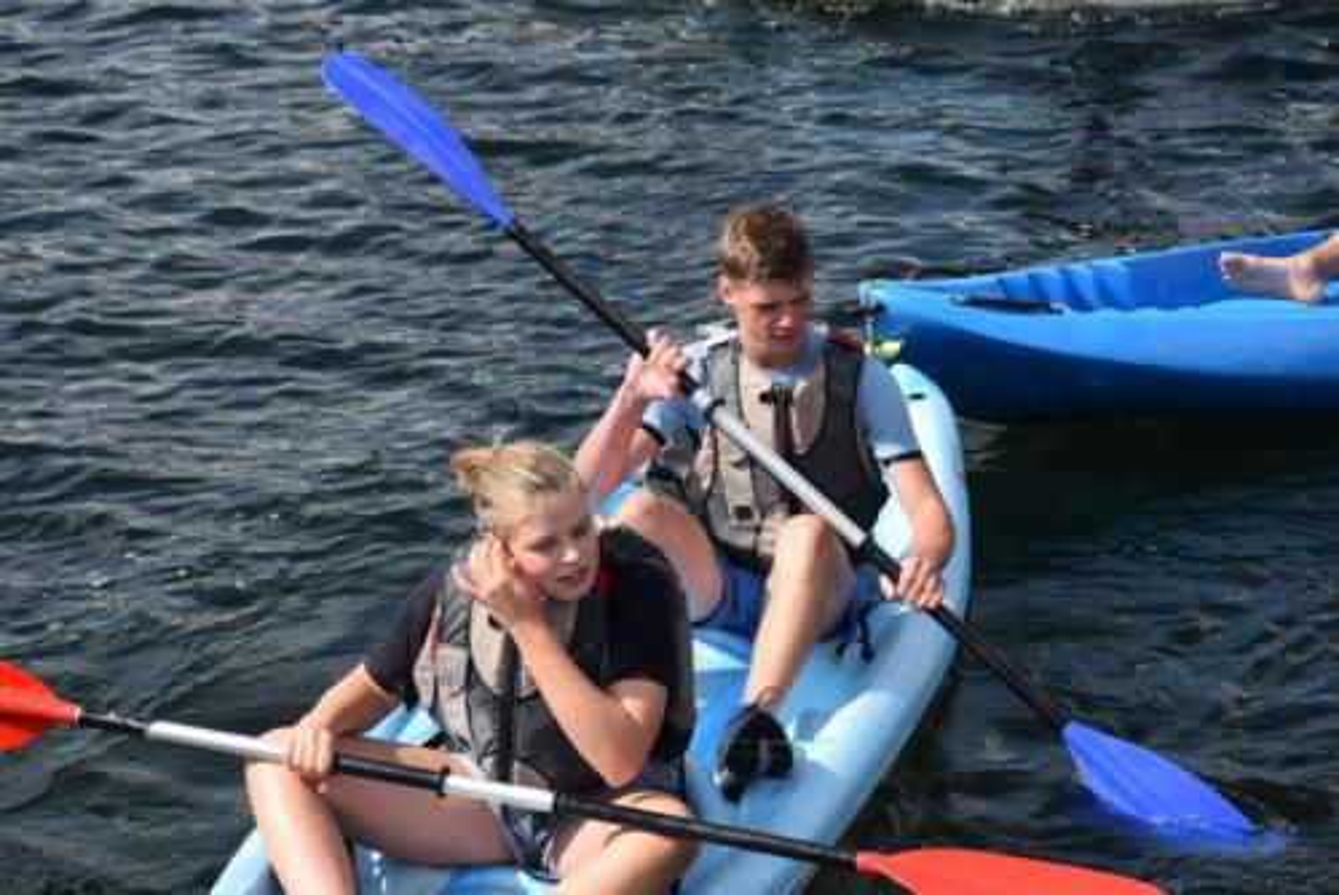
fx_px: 4187
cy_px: 448
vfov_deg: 12.2
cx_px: 670
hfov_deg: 18.2
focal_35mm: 112
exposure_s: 1/400
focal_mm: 75
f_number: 10
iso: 200
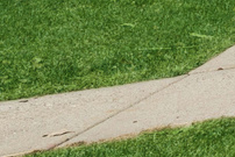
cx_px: 895
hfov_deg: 8.6
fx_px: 888
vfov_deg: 9.4
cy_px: -174
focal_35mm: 136
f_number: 11
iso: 200
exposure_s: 1/320
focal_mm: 17
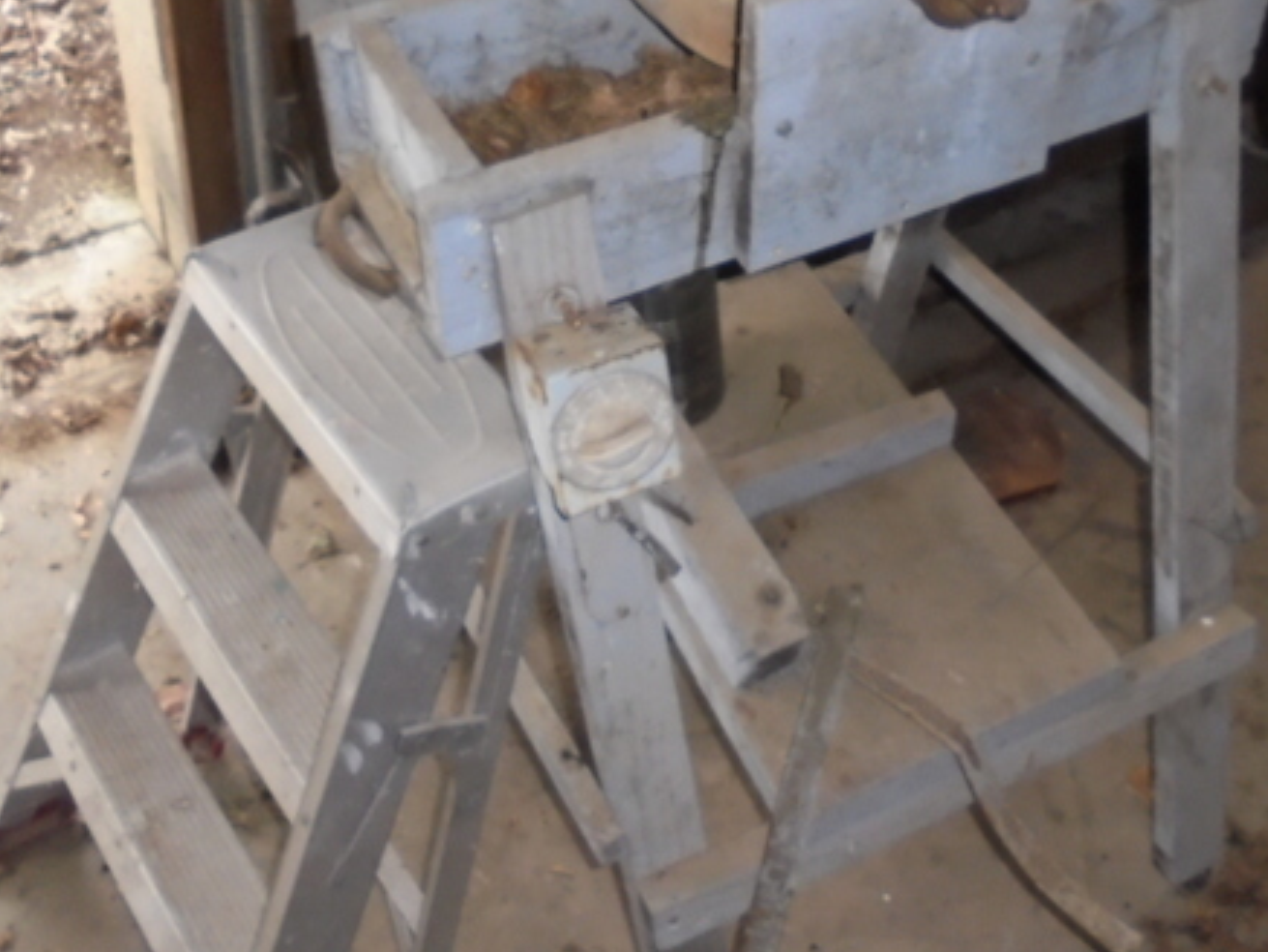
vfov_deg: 30.6
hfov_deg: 40.9
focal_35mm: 46
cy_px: 160
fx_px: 1685
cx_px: 794
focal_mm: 4.6
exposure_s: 1/30
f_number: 3.5
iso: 400
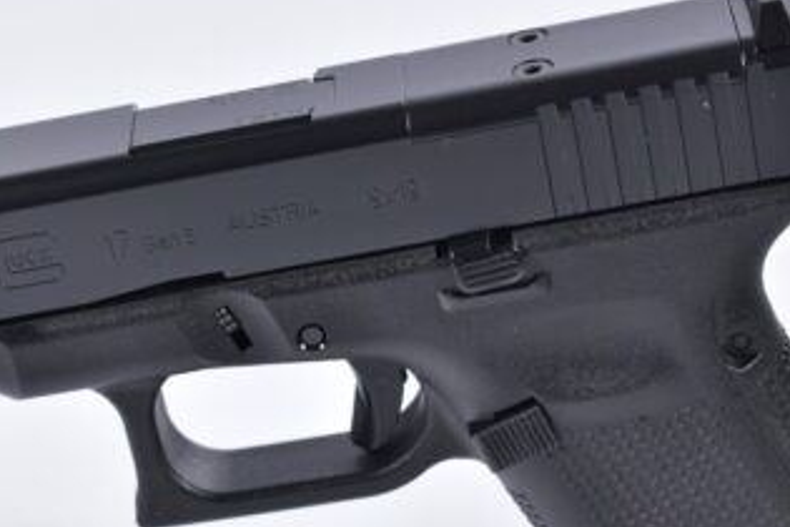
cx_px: 303
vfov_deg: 10.0
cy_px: 386
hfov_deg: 15.0
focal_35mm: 137
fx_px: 3006
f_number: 5.3
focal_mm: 48
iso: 640
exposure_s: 1/30
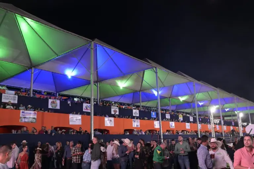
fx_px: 247
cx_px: 127
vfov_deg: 37.8
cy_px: 84
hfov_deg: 54.5
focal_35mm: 35
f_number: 2.8
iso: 3200
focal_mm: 35
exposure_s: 1/125
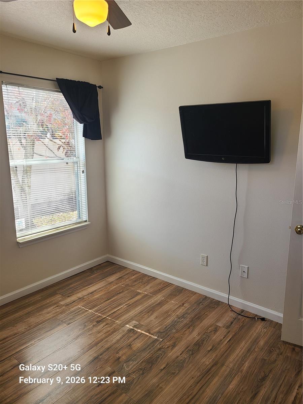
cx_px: 152
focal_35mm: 26
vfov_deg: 67.3
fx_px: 303
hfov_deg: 53.1
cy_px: 202
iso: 50
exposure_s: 1/120
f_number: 1.8
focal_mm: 5.4
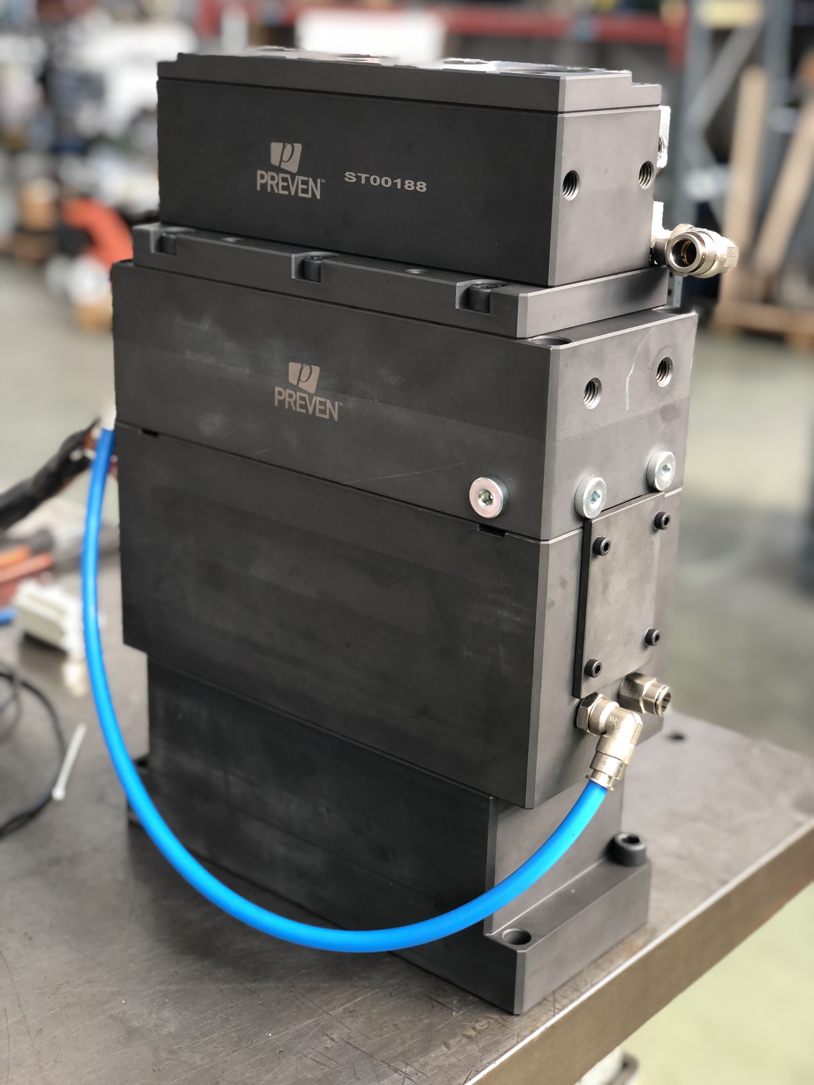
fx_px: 1630
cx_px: 407
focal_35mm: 52
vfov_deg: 36.8
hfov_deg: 28.0
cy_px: 542
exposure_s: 1/60
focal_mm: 6
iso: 50
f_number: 2.4
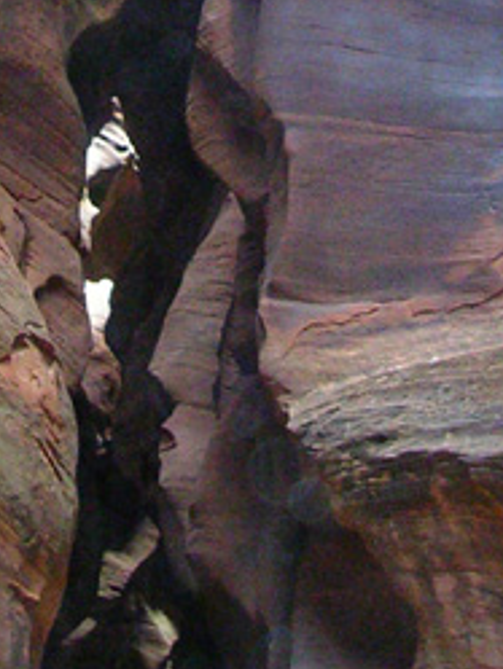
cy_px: -99
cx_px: 202
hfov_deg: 12.2
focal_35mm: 122
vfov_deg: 15.6
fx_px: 2362
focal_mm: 5.8
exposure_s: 1/60.1
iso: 200
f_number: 2.8
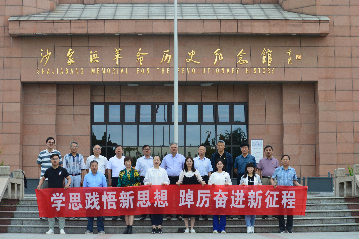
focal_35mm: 82
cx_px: 180
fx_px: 822
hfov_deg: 24.6
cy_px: 120
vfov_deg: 16.5
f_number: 8
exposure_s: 1/60
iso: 400
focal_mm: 55
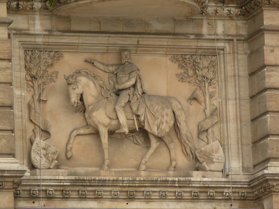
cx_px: 140
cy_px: 104
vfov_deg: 3.7
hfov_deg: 4.9
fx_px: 3263
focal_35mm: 405
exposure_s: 1/100
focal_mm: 85.6
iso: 100
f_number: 3.7
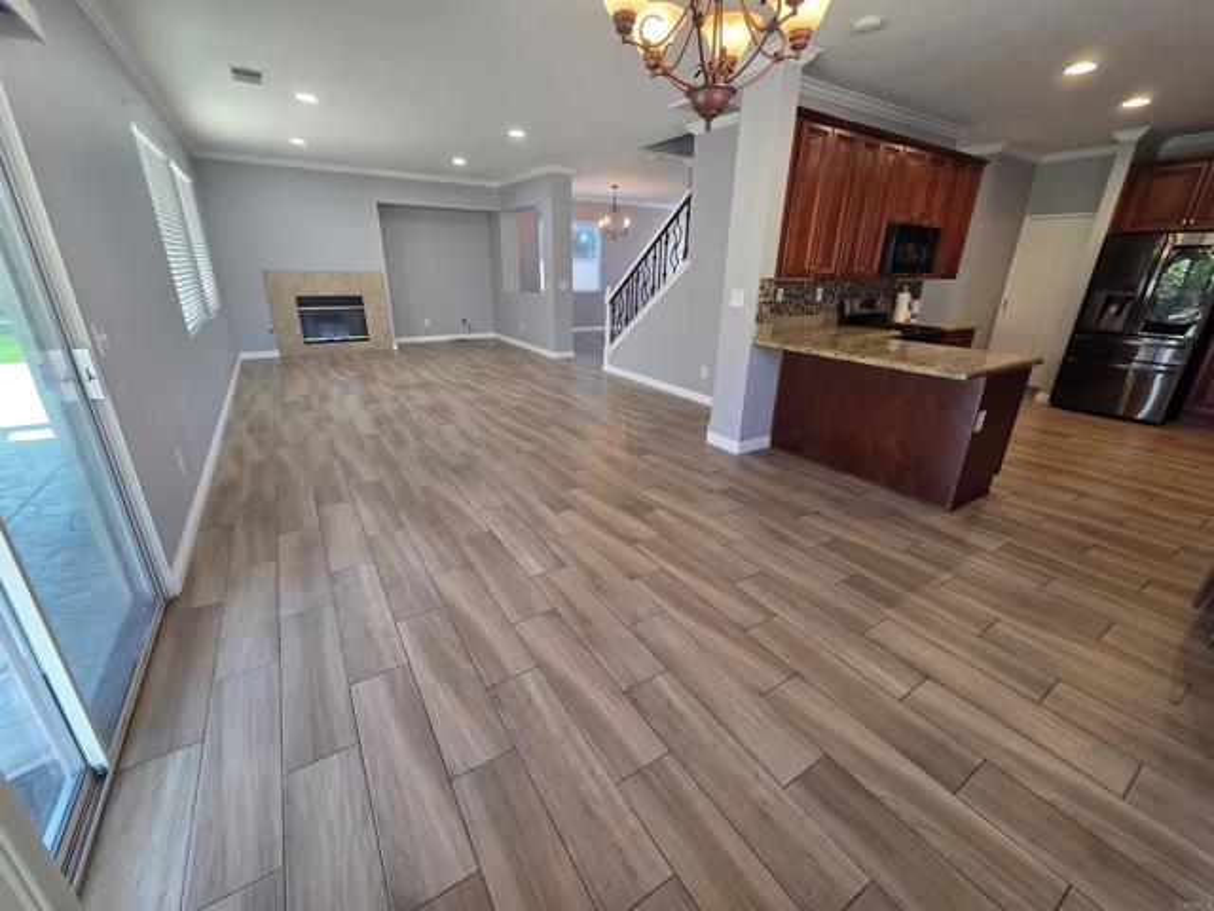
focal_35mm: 13
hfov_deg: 106.2
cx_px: 607
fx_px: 456
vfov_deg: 89.9
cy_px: 456
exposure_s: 1/60
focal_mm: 2.2
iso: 160
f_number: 2.2
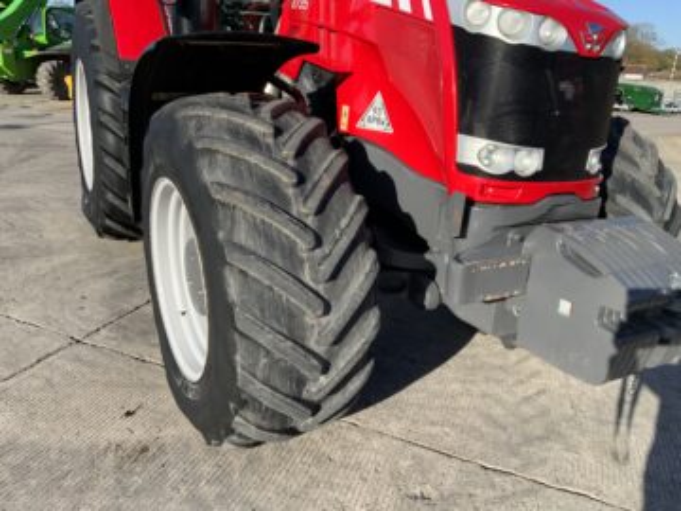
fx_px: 571
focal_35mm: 29
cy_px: 256
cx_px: 340
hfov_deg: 61.7
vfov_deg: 48.2
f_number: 1.8
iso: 16
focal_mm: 3
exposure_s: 1/1098
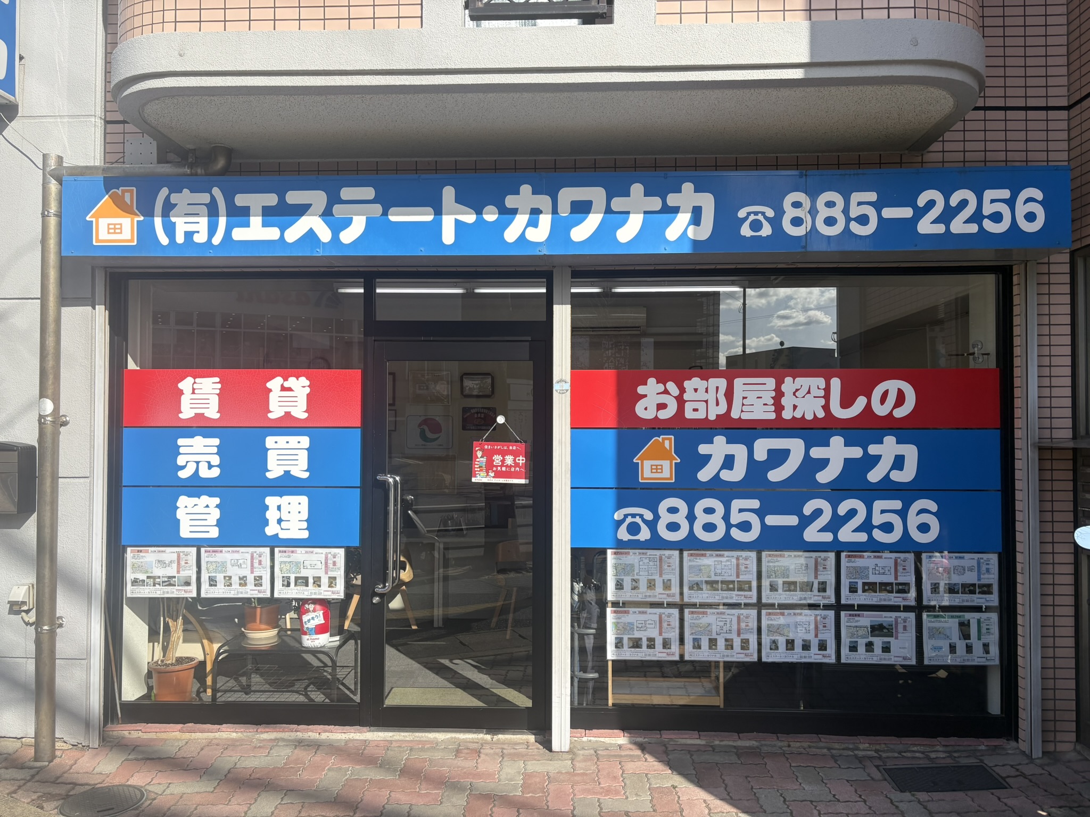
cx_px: 545
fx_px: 819
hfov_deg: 67.3
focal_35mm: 26
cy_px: 408
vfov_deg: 53.1
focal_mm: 5.96
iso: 50
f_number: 1.6
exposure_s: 1/2747
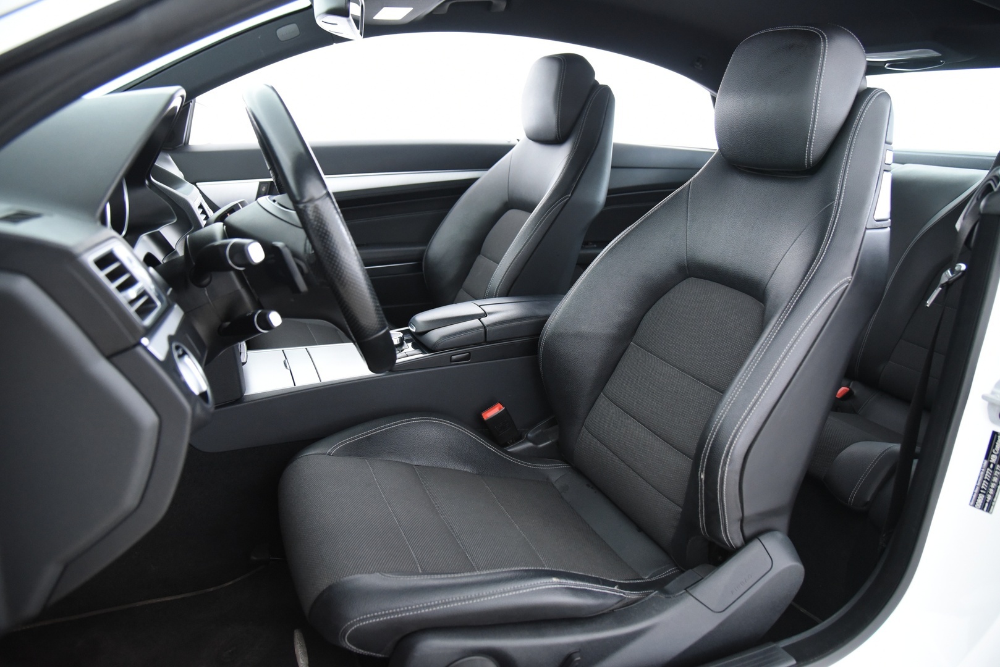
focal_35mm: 24
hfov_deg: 73.7
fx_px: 667
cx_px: 500
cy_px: 334
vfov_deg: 53.2
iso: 4000
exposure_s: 1/20
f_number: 4
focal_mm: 24
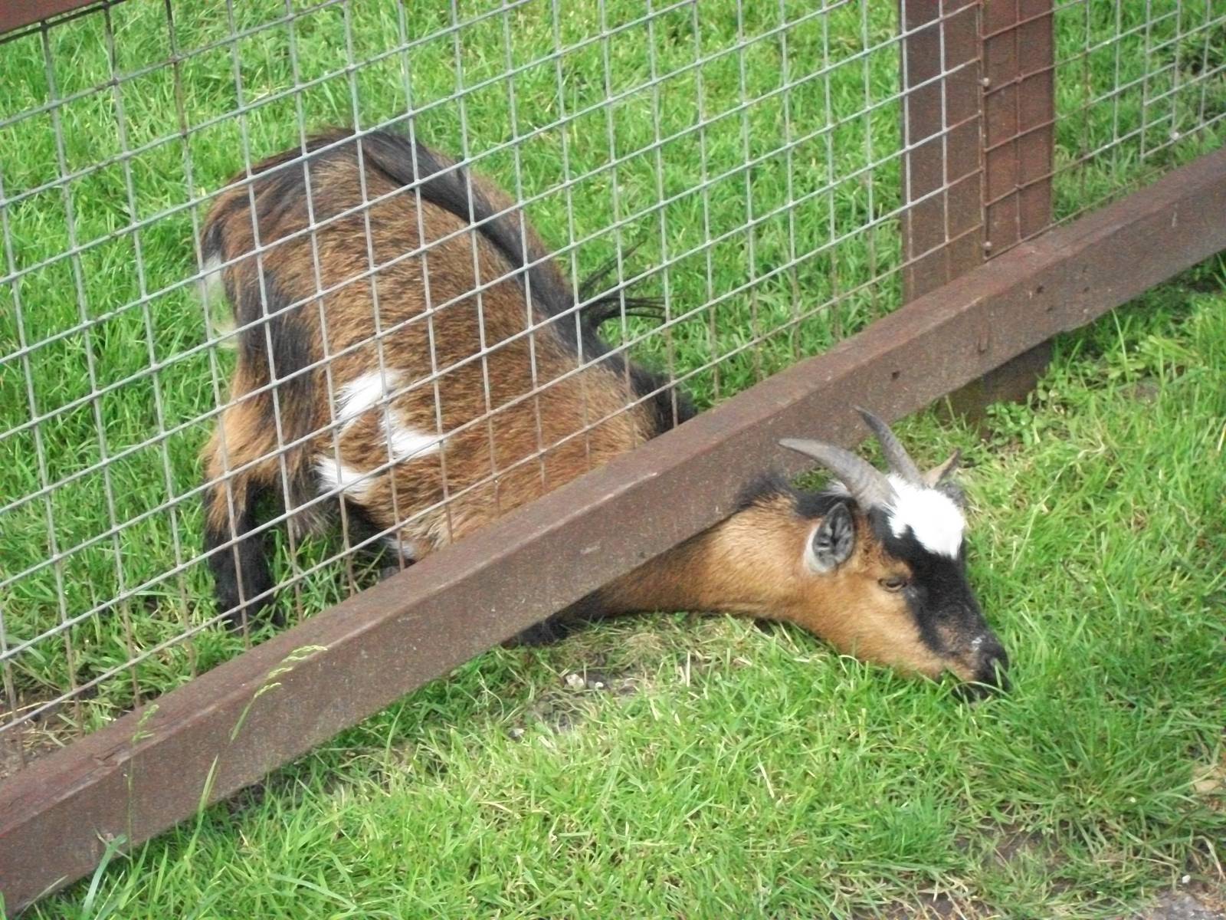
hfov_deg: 20.4
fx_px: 3400
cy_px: 460
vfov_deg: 15.4
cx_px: 613
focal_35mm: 96
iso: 800
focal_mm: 17.1
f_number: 5.2
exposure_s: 1/500
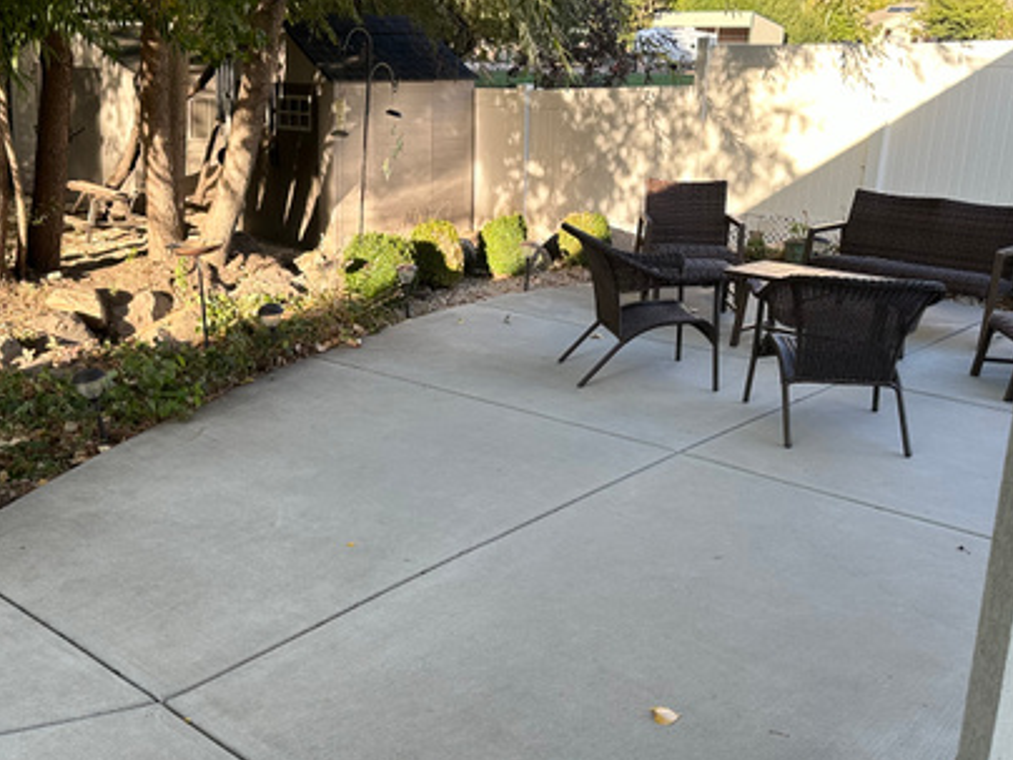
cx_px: 394
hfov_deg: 48.6
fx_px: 1112
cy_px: 316
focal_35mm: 38
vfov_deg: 37.6
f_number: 1.78
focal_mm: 6.86
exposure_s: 1/491
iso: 80
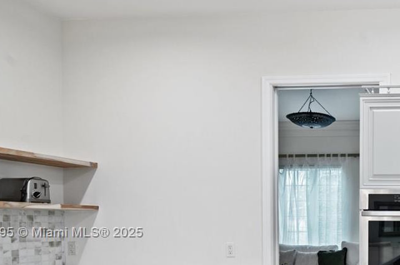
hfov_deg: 42.5
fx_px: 388
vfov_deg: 35.7
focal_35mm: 35
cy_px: 234
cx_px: 442
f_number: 8
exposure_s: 1/2
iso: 200
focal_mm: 14
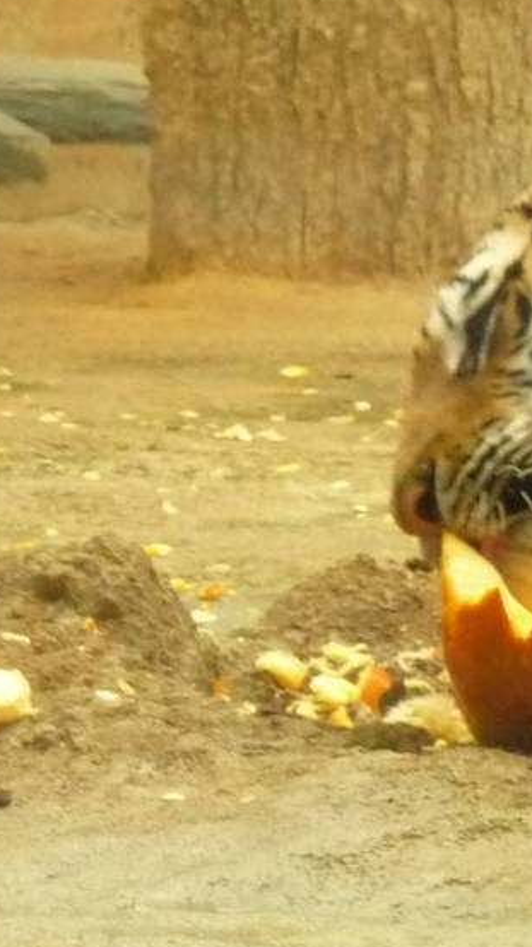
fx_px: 11152
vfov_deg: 4.9
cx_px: 1235
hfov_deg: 2.7
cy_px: 207
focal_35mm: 444
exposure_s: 1/40
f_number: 4.8
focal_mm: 24.1
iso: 500
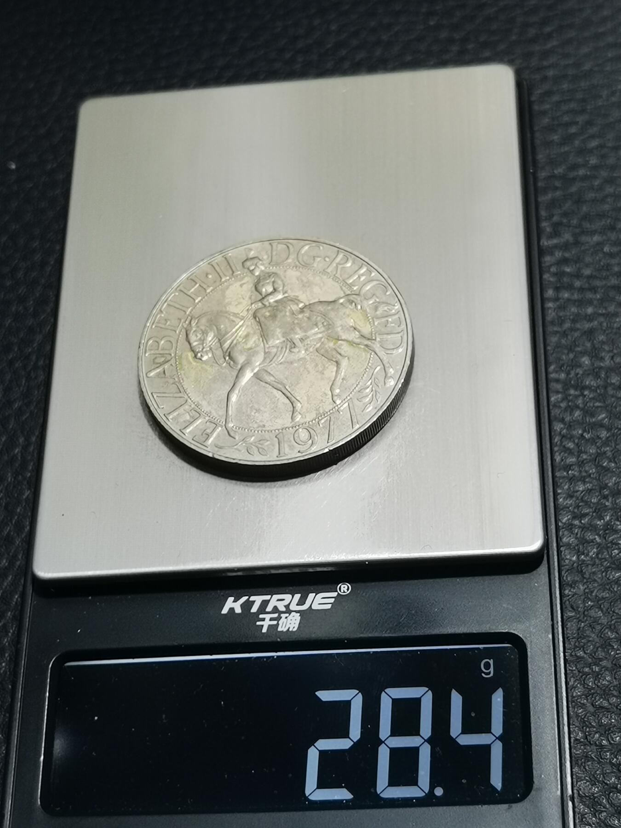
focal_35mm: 70
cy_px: 414
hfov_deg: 21.0
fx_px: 1674
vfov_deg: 27.8
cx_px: 310
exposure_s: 1/100
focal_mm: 6.67
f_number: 1.9
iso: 125
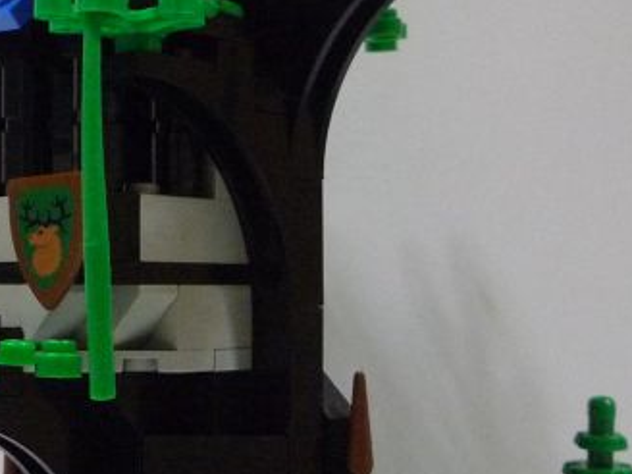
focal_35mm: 78
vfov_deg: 18.9
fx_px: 1424
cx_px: 131
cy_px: 303
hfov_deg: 24.6
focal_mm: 4.4
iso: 400
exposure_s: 1/20
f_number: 2.8
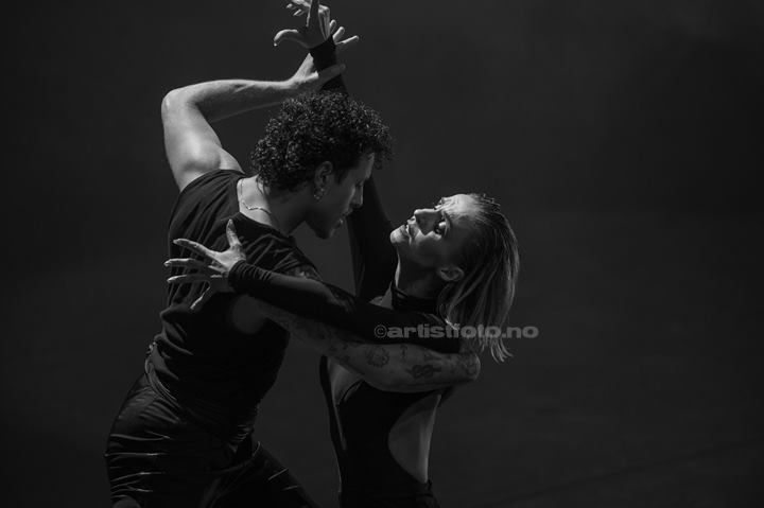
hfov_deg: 6.9
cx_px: 382
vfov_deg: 4.6
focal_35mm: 300
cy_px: 254
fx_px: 6362
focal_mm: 300
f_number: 2.8
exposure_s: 1/1000
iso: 2000
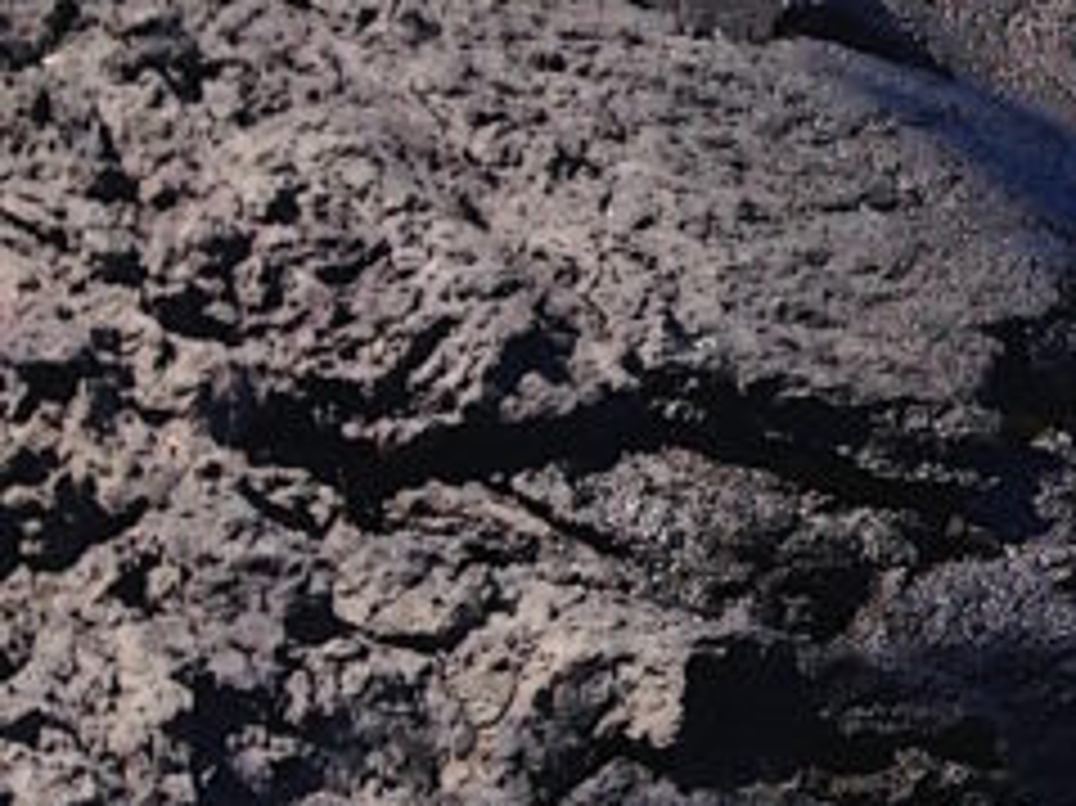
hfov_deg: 12.8
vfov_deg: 10.7
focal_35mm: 138
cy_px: 68
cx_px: 2035
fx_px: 4287
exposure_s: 1/616
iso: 50
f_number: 2.4
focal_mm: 4.12
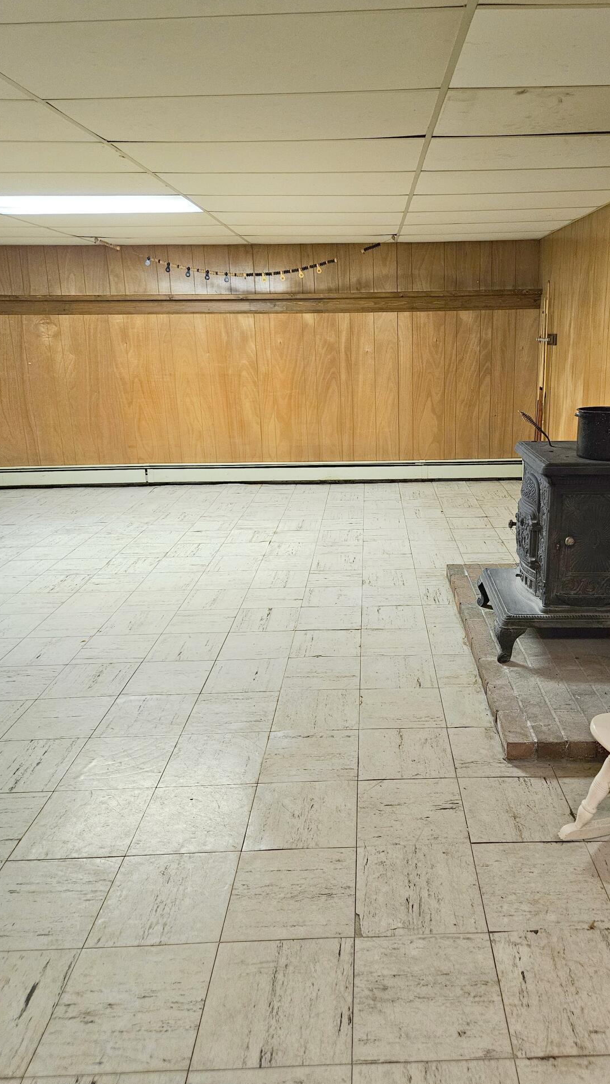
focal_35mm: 26
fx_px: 748
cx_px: 398
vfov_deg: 71.9
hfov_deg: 43.8
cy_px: 530
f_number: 1.8
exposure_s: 1/60
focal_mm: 5.4
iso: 800
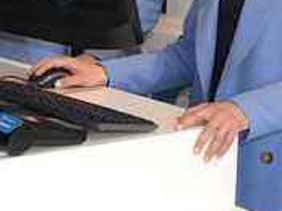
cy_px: -20
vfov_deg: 10.0
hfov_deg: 13.4
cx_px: -2
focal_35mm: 146
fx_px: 1188
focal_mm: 22
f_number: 13
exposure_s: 1/200
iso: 3200
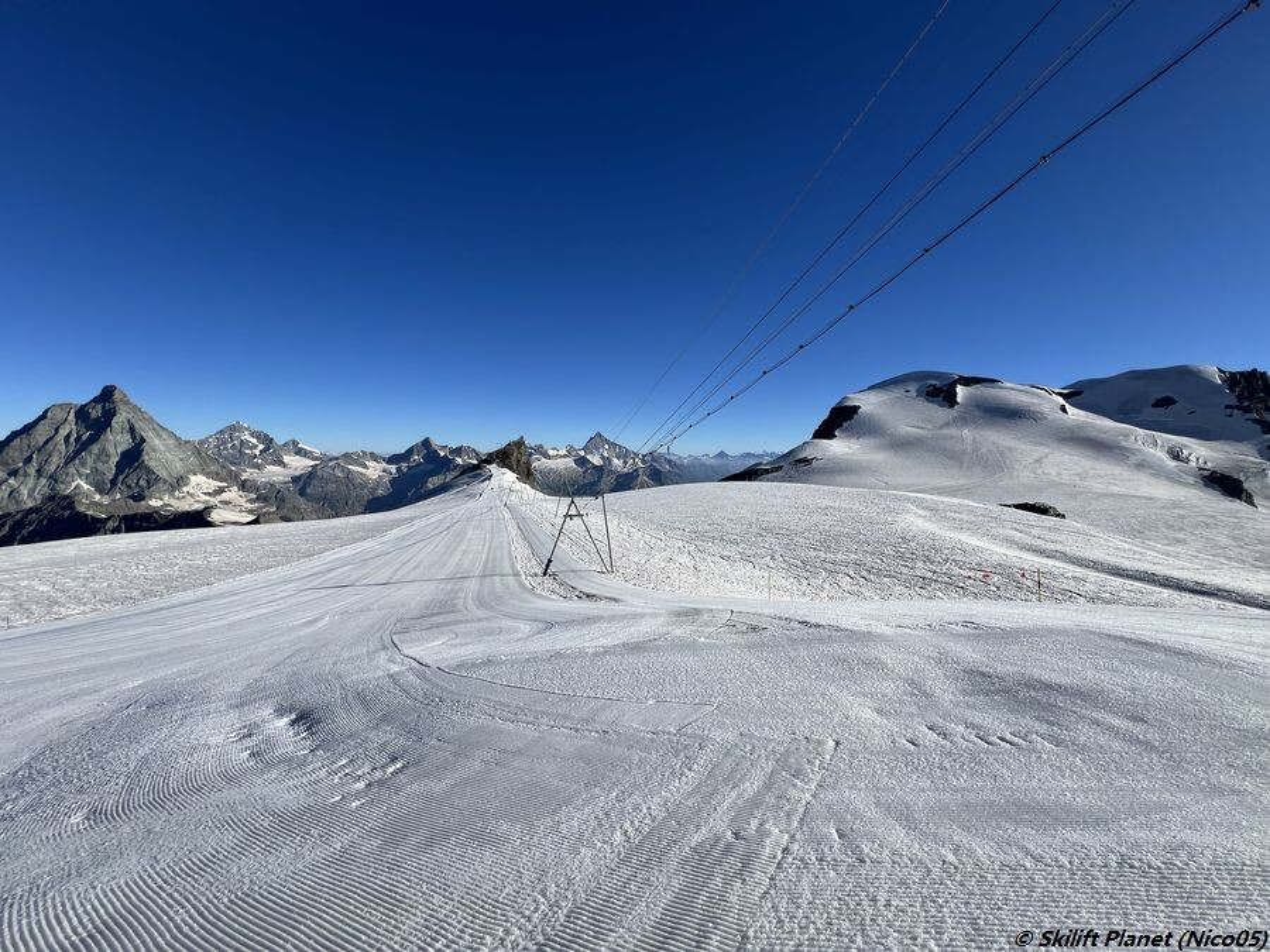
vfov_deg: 89.9
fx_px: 477
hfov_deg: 106.2
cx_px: 635
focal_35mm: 13
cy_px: 476
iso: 32
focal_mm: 1.57
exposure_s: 1/3650
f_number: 1.8
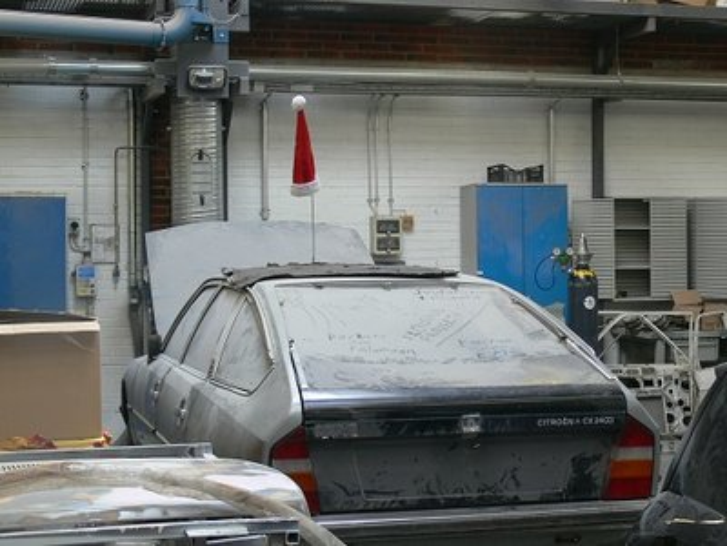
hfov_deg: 29.8
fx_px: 1365
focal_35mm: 65
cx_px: 364
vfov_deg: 22.6
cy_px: 273
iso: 80
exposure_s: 1/40
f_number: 3.2
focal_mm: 10.9
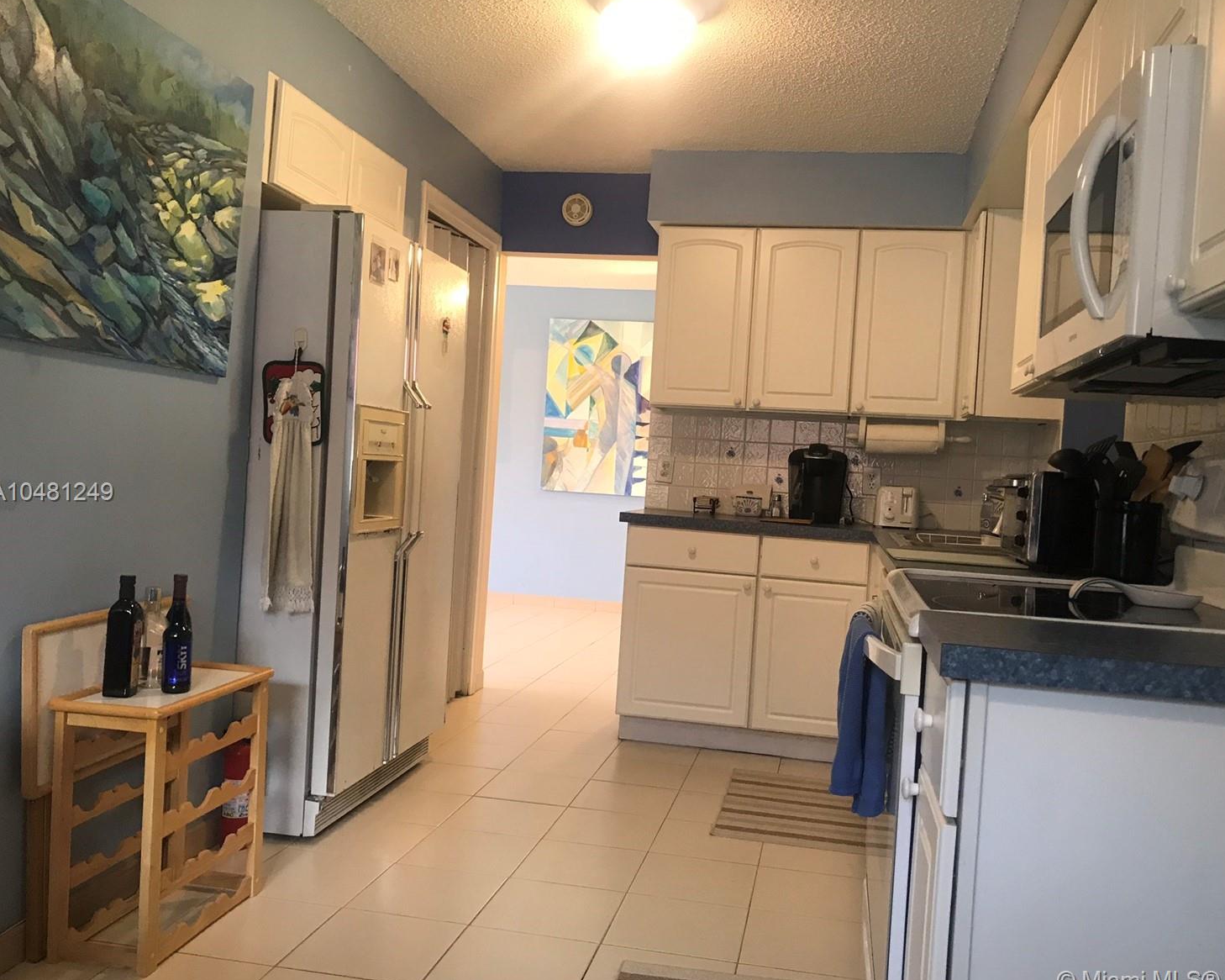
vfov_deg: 48.5
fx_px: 1088
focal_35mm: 30
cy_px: 493
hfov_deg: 58.7
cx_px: 658
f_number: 1.8
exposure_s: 1/20
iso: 40
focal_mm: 3.99
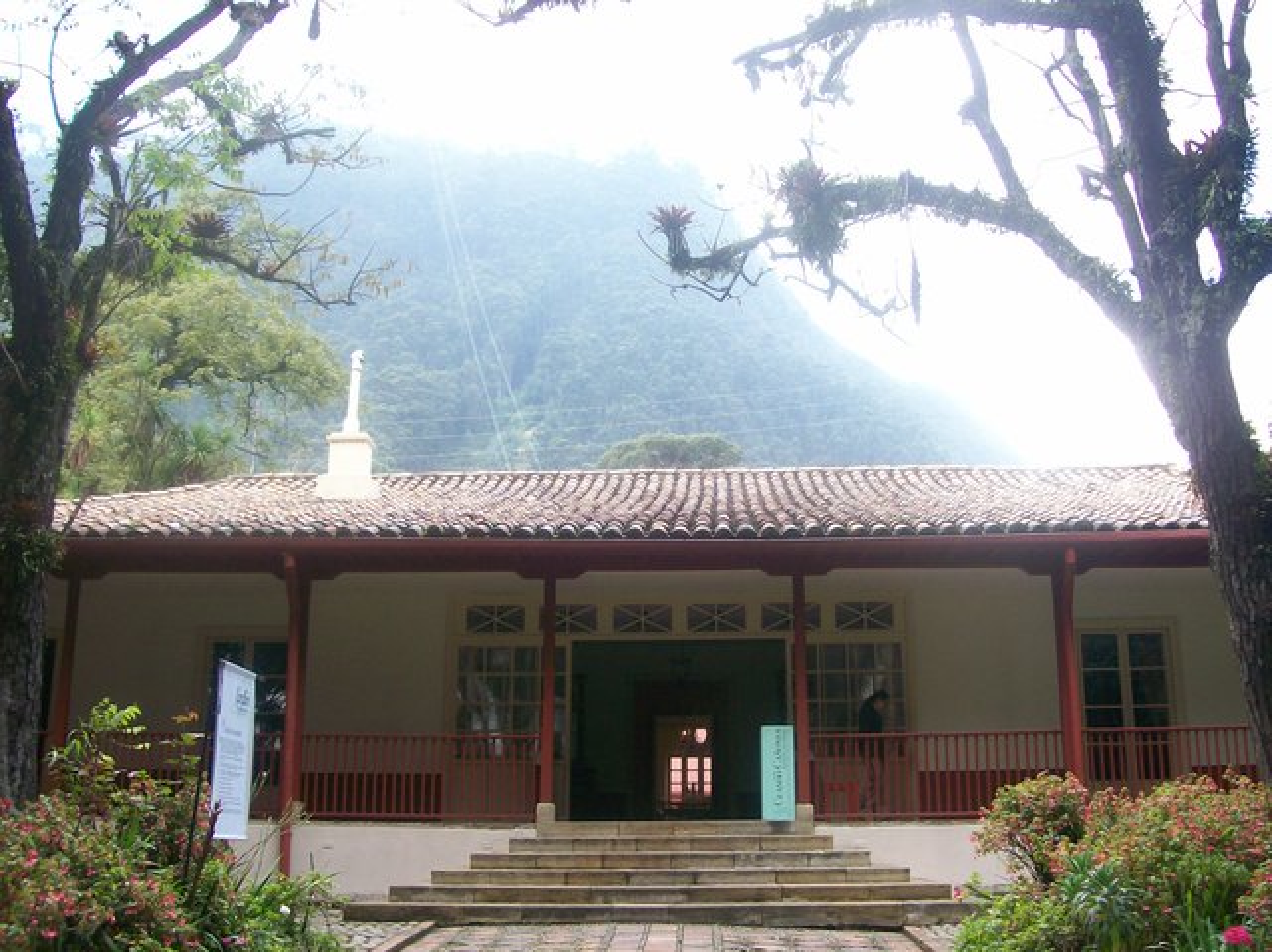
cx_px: 636
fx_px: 1322
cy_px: 476
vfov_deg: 39.6
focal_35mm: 36
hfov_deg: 51.4
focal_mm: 6
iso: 80
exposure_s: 1/147
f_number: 2.7
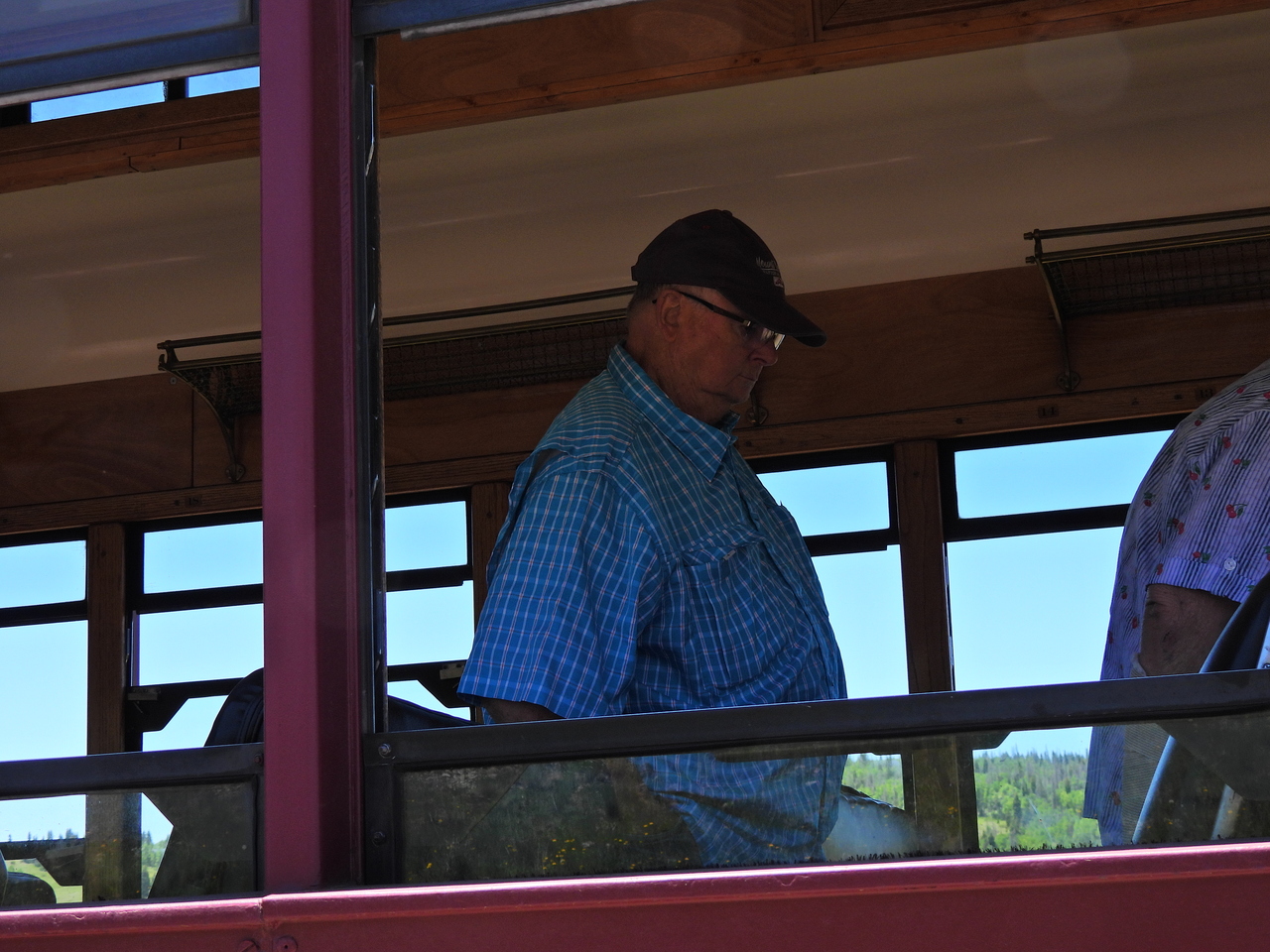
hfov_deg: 27.8
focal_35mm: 70
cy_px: 476
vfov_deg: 21.0
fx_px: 2568
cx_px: 635
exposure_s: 1/500
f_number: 3.5
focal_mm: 12.5
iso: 100
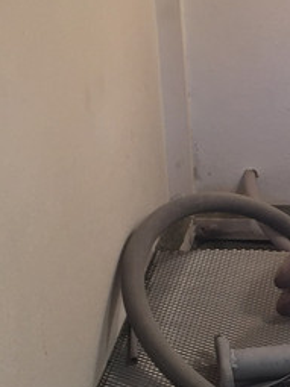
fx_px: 1017
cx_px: 357
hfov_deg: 15.6
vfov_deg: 21.3
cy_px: 311
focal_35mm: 91
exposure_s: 1/100
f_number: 2.2
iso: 50
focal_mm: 4.15
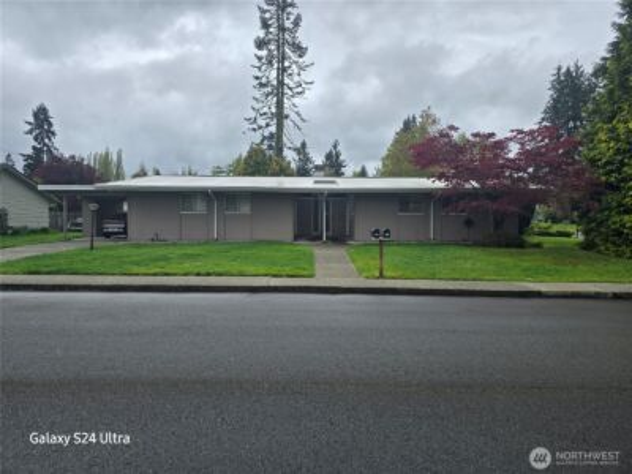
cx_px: 316
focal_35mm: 23
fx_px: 420
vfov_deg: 58.9
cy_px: 237
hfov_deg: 73.9
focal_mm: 6.3
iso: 12
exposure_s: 1/519
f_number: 1.7
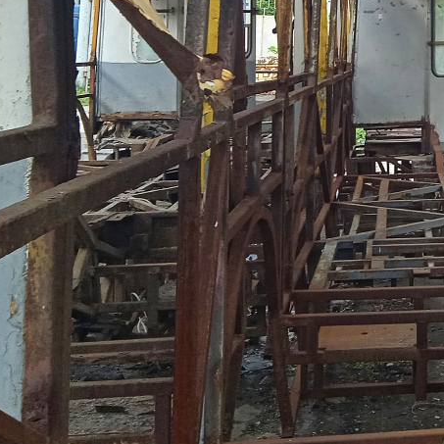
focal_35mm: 71
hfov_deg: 22.0
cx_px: 566
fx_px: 1030
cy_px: 11
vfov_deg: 23.4
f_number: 2.2
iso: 181
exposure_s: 1/100
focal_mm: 3.43
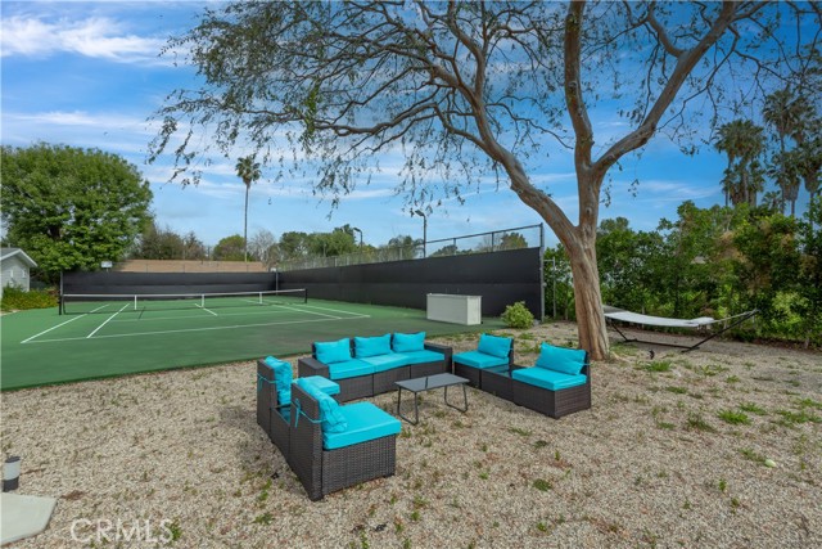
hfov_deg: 96.7
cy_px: 274
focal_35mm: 16
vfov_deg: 73.8
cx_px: 411
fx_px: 365
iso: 100
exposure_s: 1/320
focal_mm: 16
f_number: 8
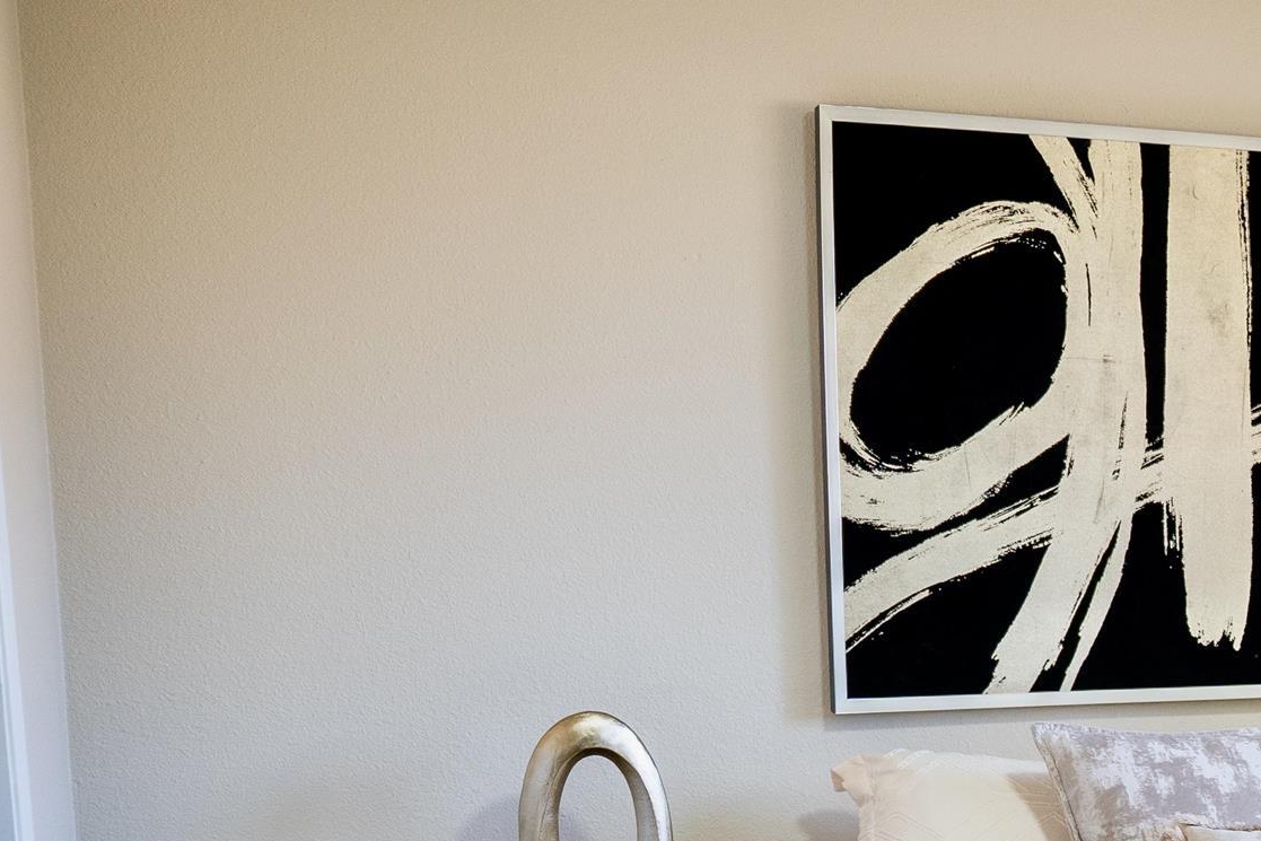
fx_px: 2312
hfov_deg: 26.4
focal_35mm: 66
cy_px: 867
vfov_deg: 19.9
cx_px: 1594
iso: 1000
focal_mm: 24
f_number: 2.8
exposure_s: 1/160
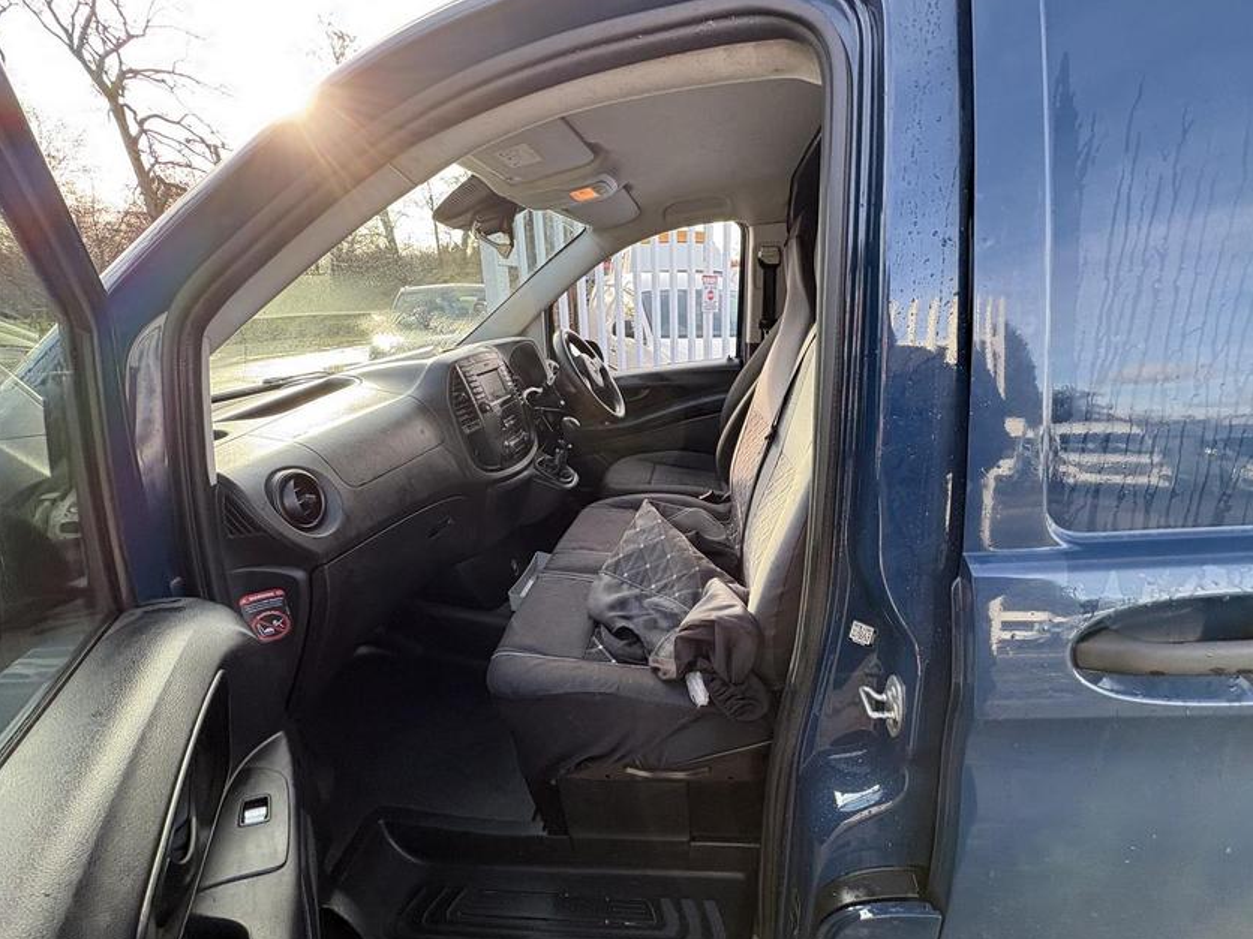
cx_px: 665
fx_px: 543
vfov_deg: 81.7
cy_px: 467
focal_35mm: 15
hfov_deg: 98.0
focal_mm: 2.22
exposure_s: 1/99
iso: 50
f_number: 2.2
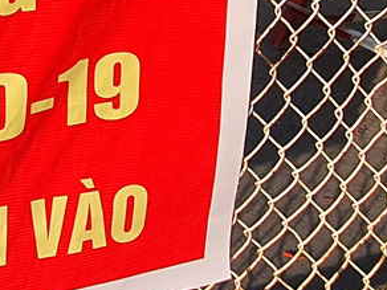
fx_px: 995
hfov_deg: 20.7
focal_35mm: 89
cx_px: -65
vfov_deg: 15.5
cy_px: -127
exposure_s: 1/311
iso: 50
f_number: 2.2
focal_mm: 1.8
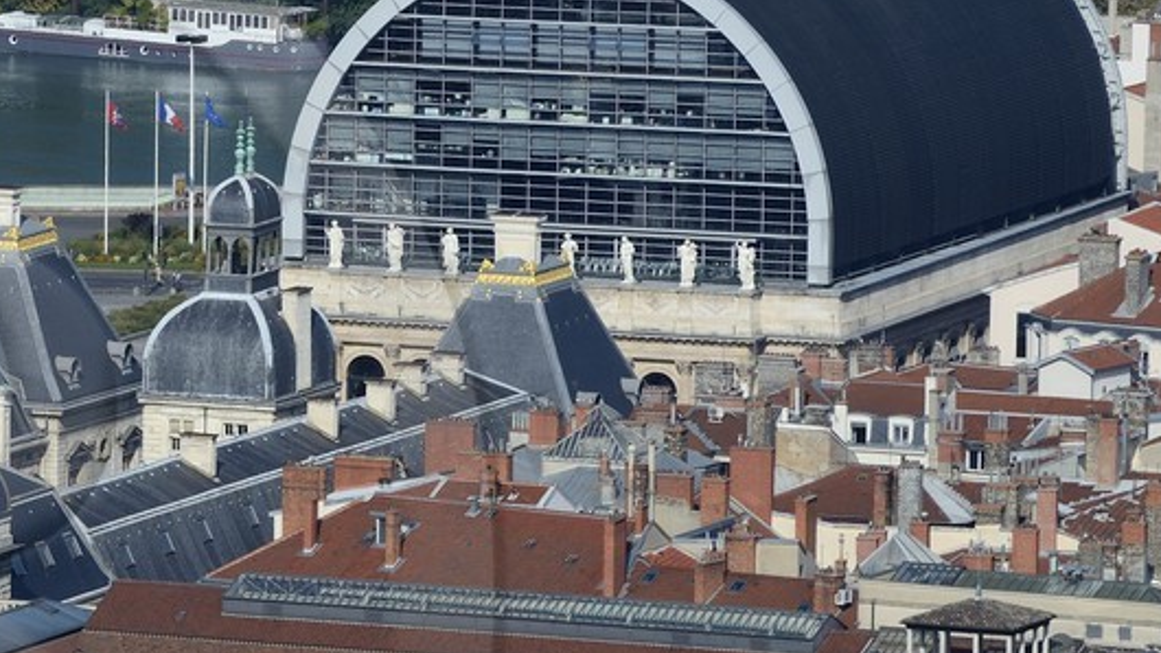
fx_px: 19454
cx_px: -410
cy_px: 592
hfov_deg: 3.4
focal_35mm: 632
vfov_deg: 1.9
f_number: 11
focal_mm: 200
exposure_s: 1/250
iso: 100
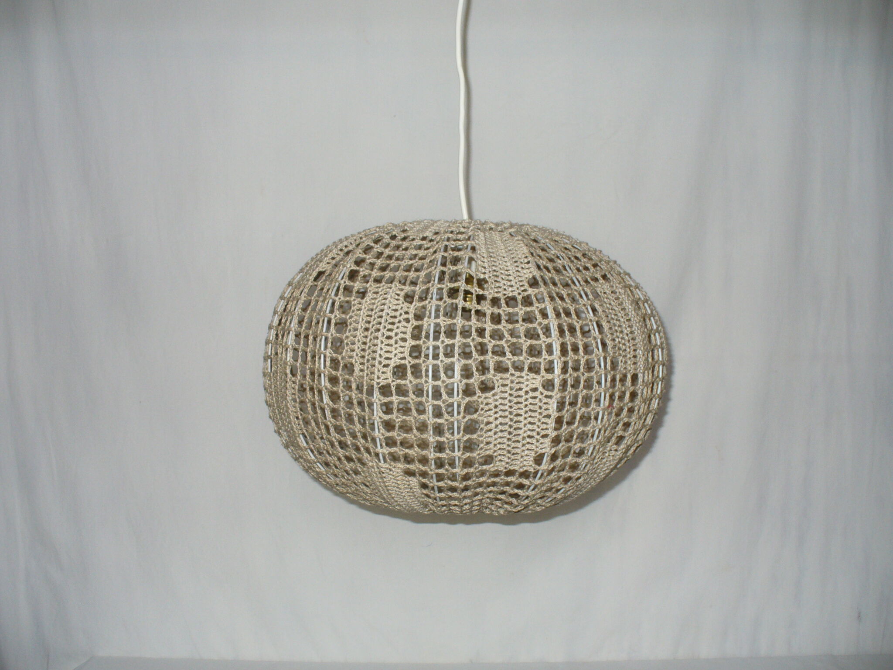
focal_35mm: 37
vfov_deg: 38.7
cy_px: 335
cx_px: 446
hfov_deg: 50.1
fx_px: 955
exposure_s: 1/30
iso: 100
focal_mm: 6.1
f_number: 2.8
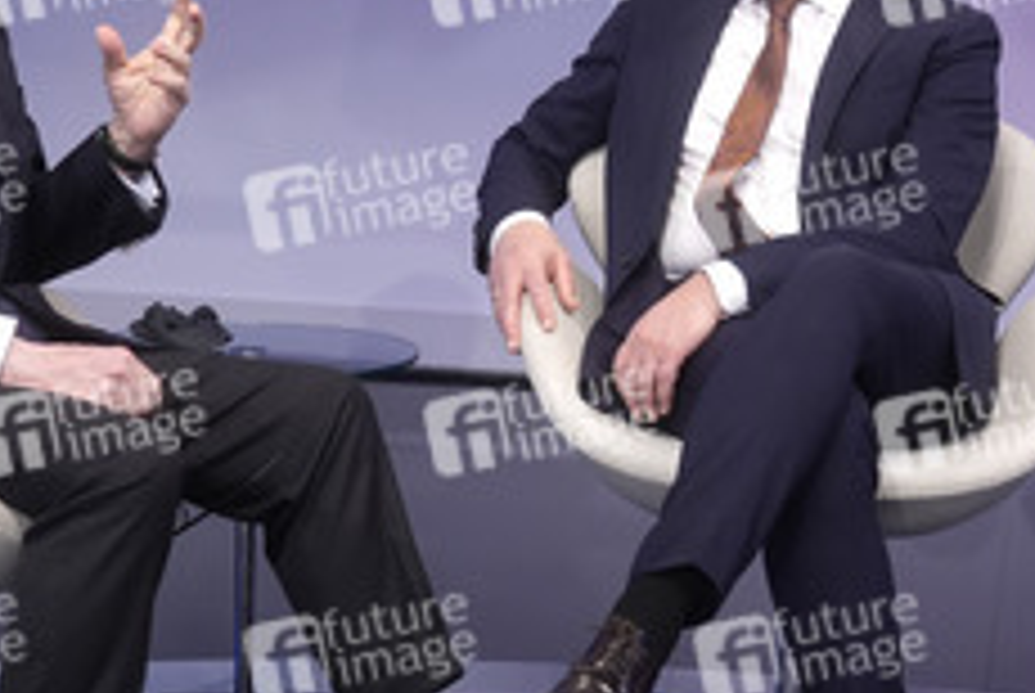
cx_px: 421
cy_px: 310
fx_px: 2533
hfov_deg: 23.1
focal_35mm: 88
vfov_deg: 15.6
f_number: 2.2
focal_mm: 30
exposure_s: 1/250
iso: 640
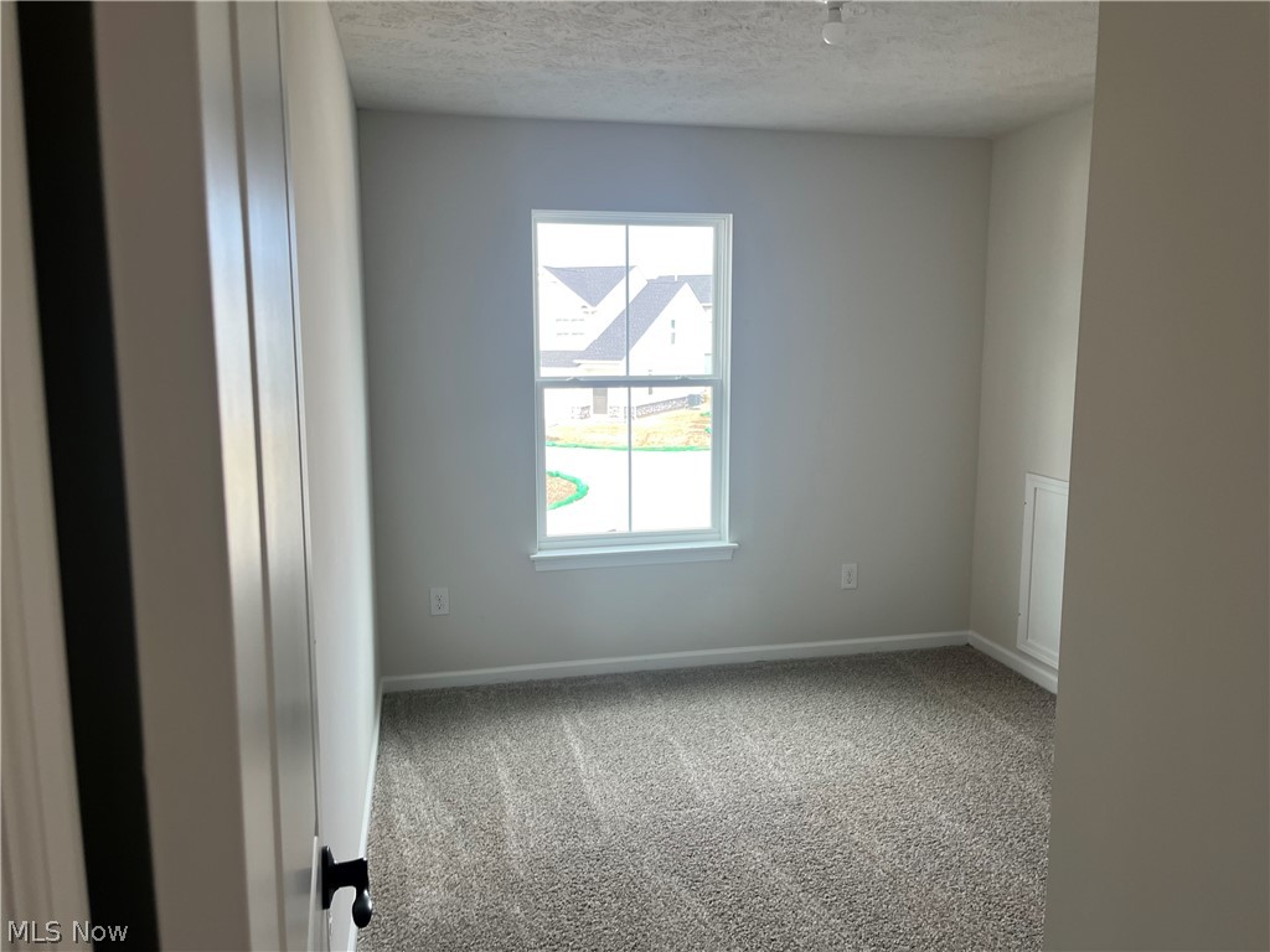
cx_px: 635
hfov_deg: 67.3
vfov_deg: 53.1
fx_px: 954
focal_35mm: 26
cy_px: 476
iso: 40
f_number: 1.6
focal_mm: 5.1
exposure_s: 1/120
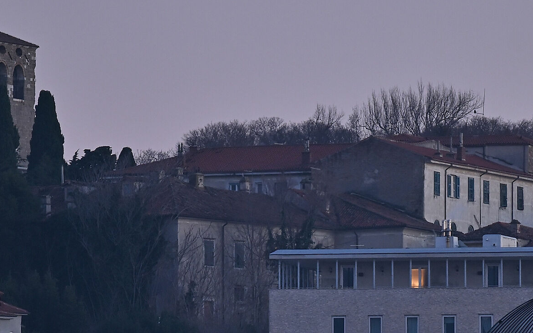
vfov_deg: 1.8
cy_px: 344
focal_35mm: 750
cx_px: 339
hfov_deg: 2.8
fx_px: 10896
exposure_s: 1/80
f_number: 5.6
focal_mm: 240
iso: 400
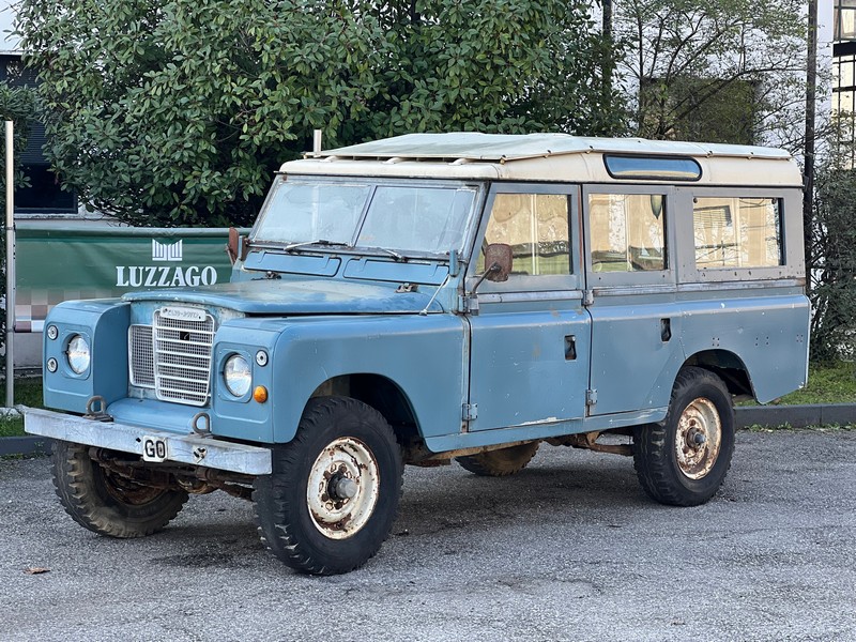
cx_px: 428
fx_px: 1904
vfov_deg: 19.1
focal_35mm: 77
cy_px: 321
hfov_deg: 25.3
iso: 50
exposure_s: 1/121
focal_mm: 9
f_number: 2.8
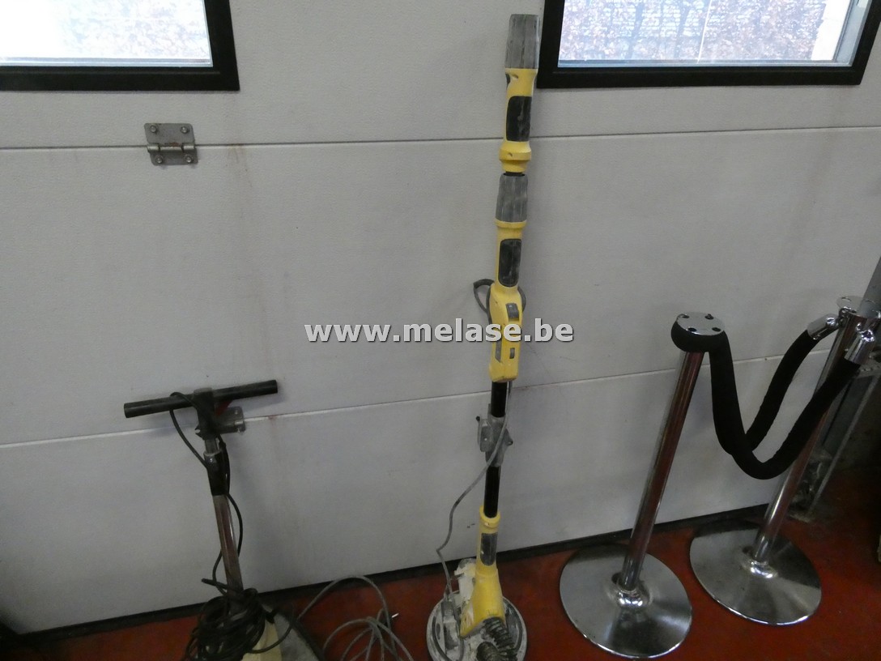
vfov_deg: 56.8
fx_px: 611
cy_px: 330
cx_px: 440
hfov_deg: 71.6
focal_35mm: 24
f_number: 3.3
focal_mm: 4.3
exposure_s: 1/125
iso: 1250
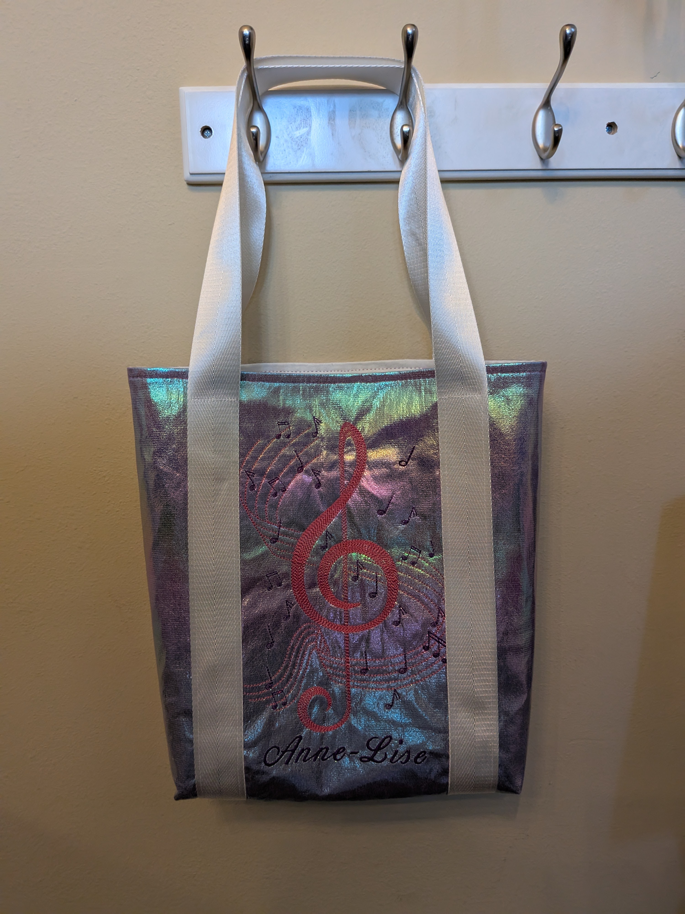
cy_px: 457
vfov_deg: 71.6
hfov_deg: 56.8
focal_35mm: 24
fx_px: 633
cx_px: 342
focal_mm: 4.53
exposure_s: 1/120
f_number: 1.7
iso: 290
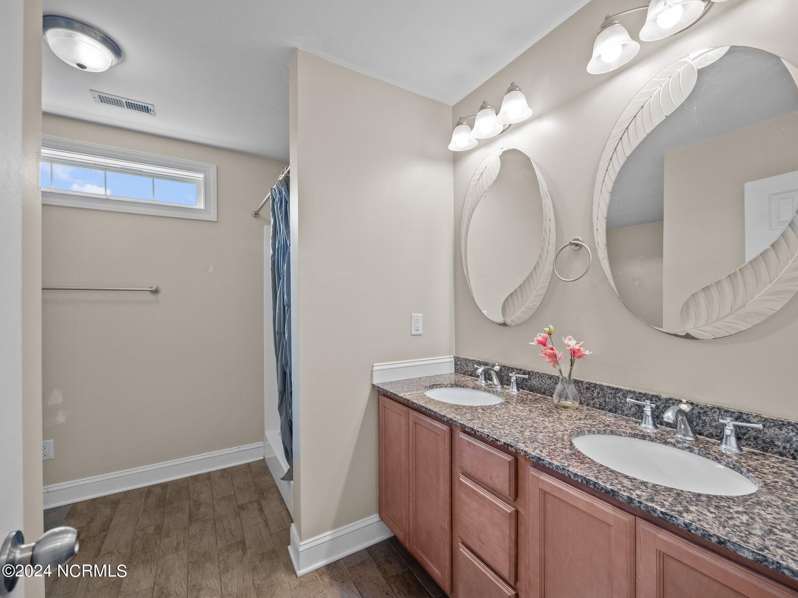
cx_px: 399
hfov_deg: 102.1
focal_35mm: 14
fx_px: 323
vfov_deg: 85.7
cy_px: 299
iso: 400
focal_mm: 7
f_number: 4
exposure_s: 1/25
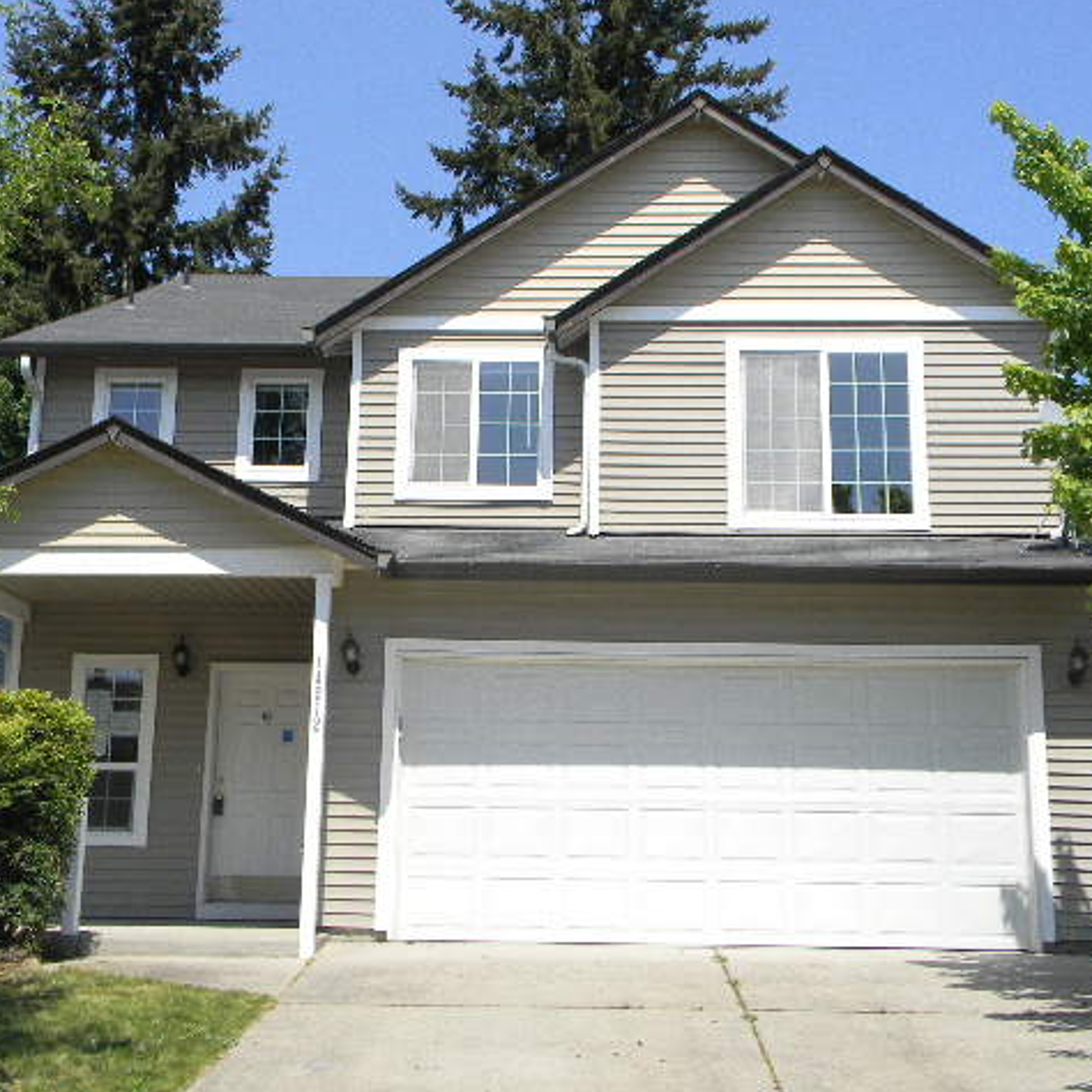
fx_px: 1535
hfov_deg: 39.2
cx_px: 537
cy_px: 541
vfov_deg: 39.2
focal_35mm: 43
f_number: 7.4
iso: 112
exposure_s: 1/244
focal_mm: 6.4
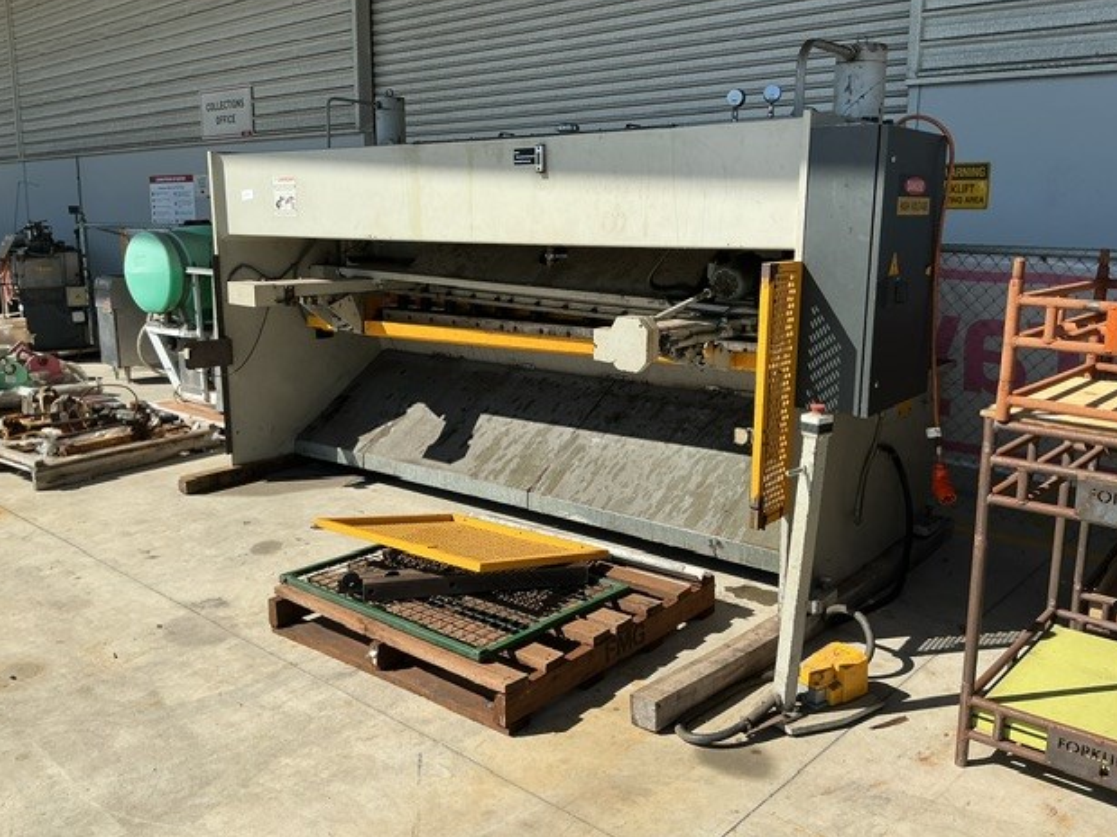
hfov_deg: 60.0
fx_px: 968
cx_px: 565
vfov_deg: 46.8
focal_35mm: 30
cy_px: 406
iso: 25
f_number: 1.8
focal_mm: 3
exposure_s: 1/1848
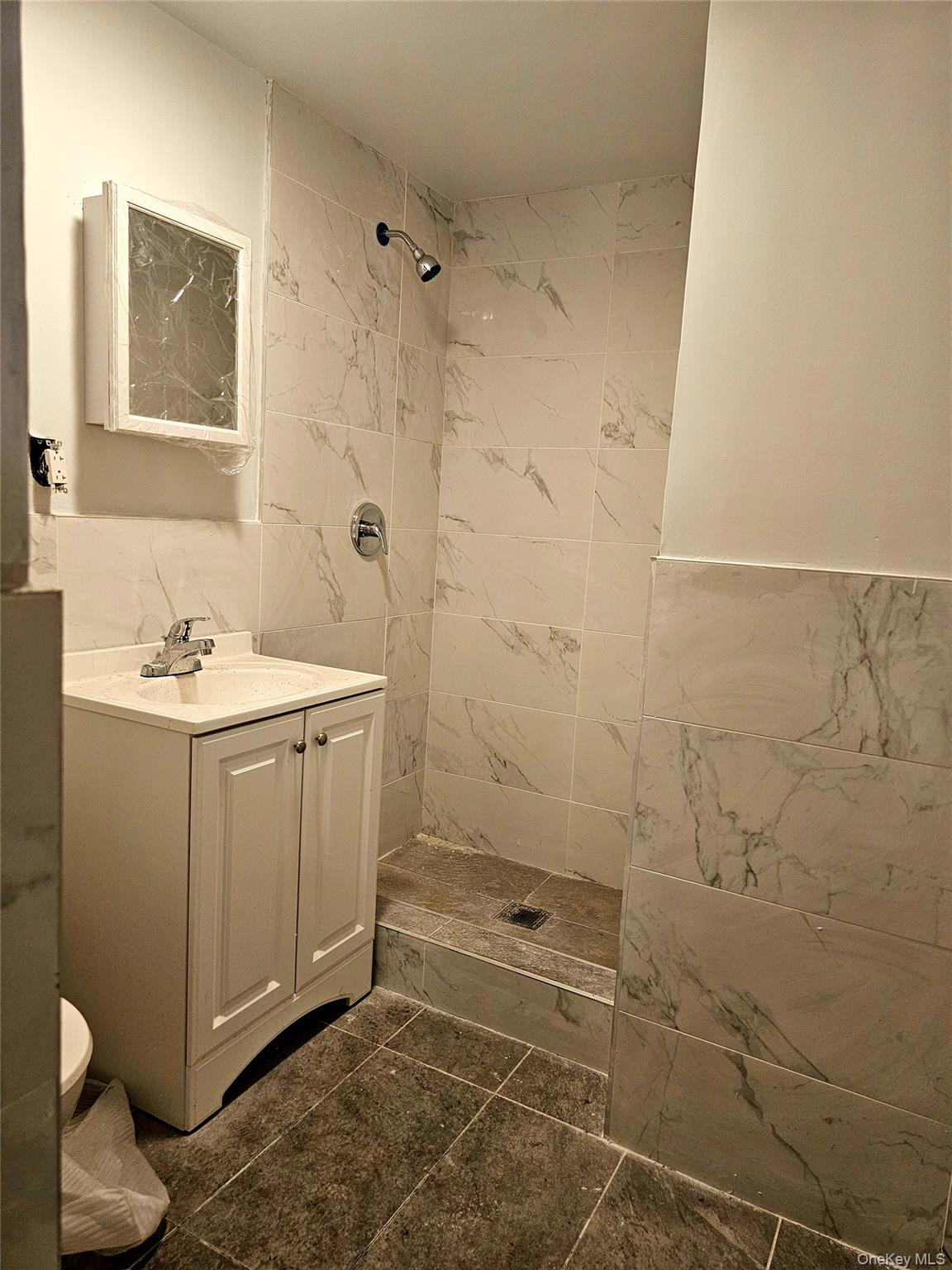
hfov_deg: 58.9
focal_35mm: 23
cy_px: 635
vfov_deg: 73.9
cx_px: 476
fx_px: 843
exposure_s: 1/120
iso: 400
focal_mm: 6.3
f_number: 1.7
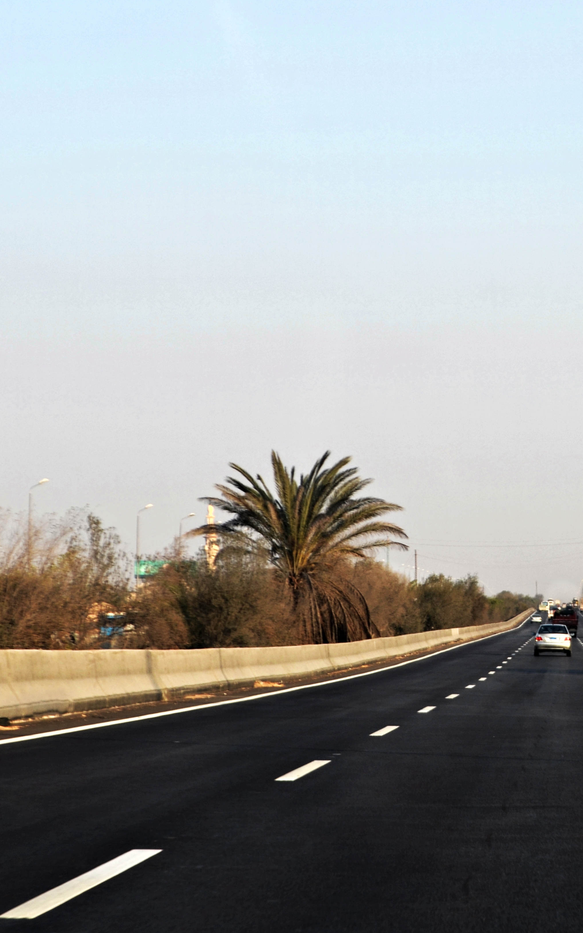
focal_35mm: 116
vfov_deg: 18.0
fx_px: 2949
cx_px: 593
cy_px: 464
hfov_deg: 11.2
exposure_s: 1/250
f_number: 8
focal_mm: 50
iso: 160
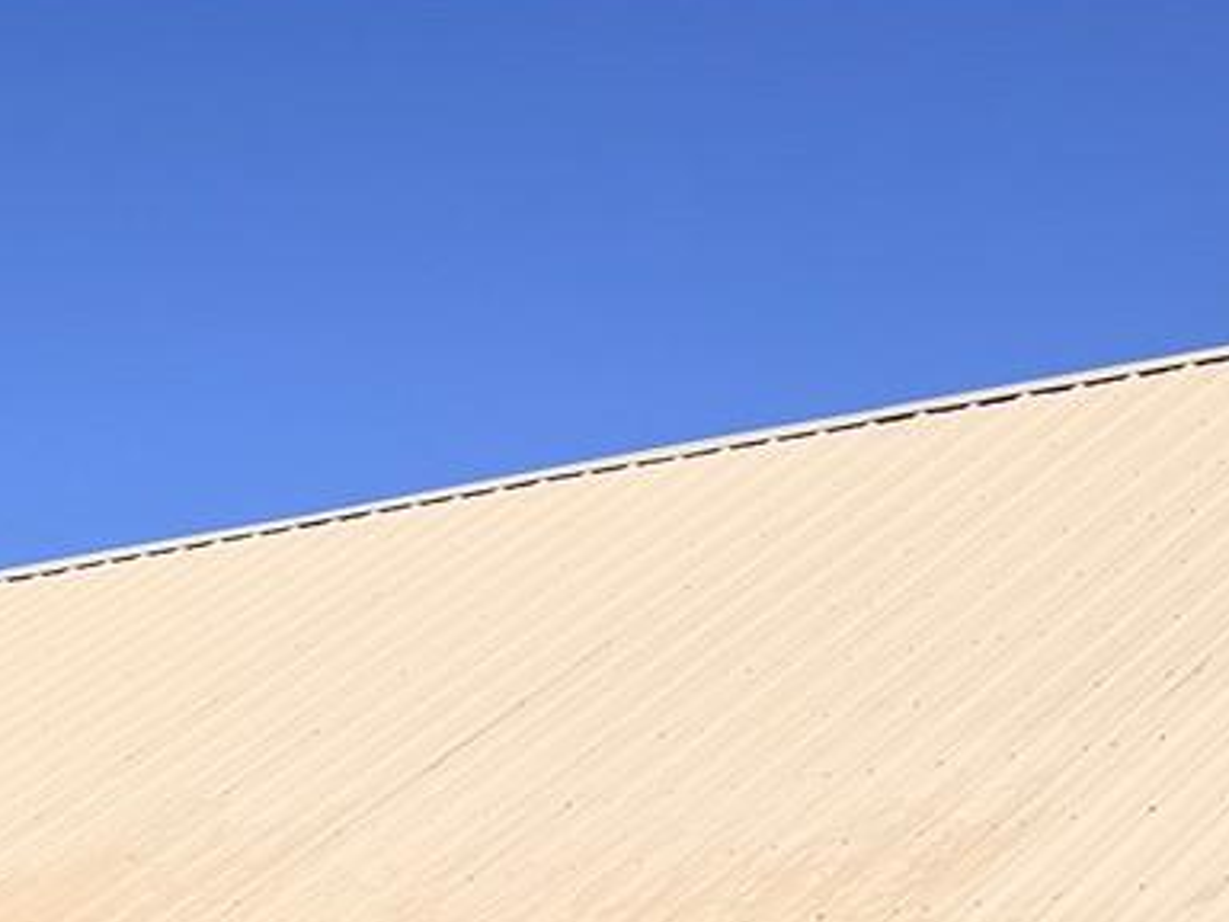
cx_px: -64
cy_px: 1895
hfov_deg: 19.0
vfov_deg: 12.8
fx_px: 3550
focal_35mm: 100
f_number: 1.78
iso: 80
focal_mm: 6.76
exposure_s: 1/8130
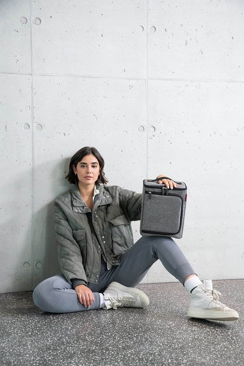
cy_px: 183
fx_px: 529
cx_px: 122
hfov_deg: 26.0
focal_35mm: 52
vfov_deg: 38.2
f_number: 5
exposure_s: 1/250
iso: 4000
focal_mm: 52
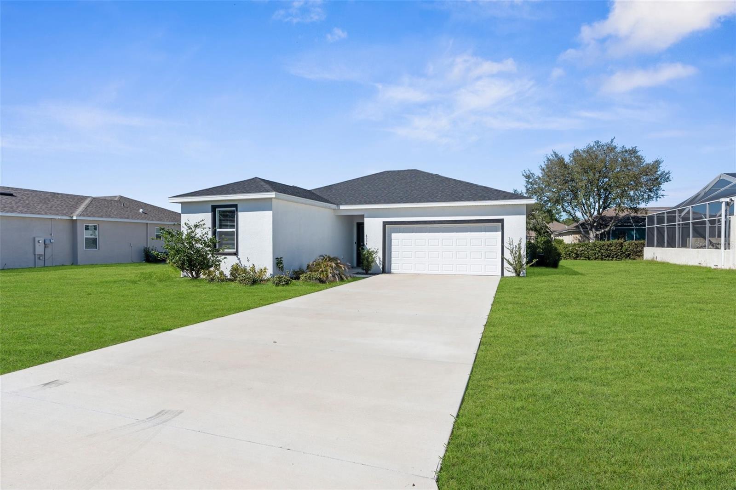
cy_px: 245
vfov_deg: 61.9
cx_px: 368
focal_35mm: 20
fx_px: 409
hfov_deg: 84.0
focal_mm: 20
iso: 250
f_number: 8
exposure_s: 1/500
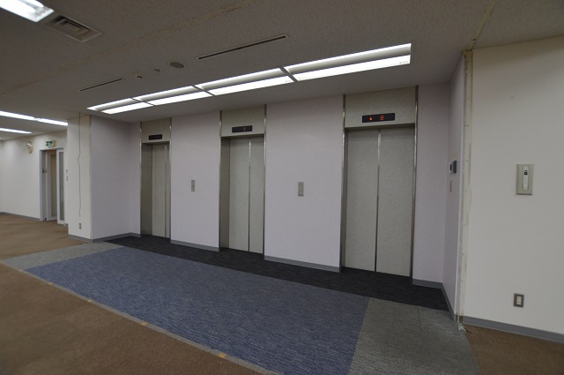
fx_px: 235
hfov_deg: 100.5
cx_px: 282
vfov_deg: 77.2
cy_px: 188
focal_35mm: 15
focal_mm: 10
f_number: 5
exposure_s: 1/100
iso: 400
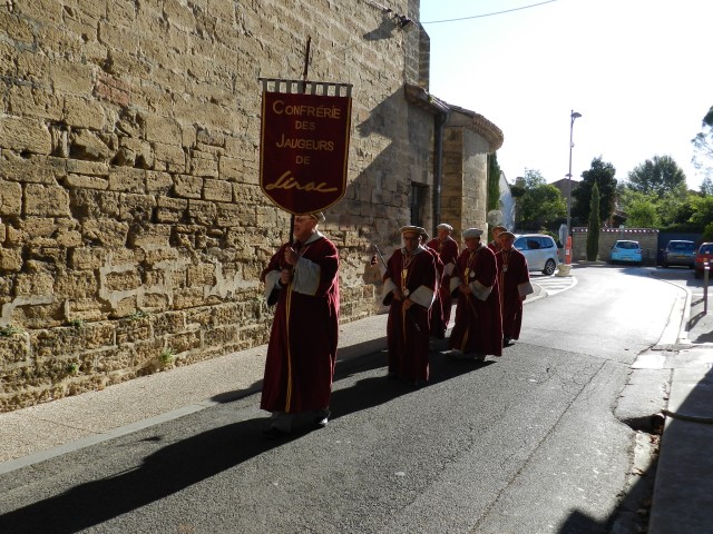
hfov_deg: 56.8
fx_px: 659
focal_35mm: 32
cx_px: 356
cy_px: 267
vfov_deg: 44.2
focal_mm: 5.6
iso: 160
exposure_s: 1/800
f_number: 3.7
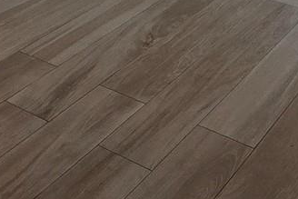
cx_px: 281
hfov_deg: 29.0
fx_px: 547
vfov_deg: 15.5
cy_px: -222
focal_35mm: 66
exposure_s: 1/120
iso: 80
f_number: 2.2
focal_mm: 2.2
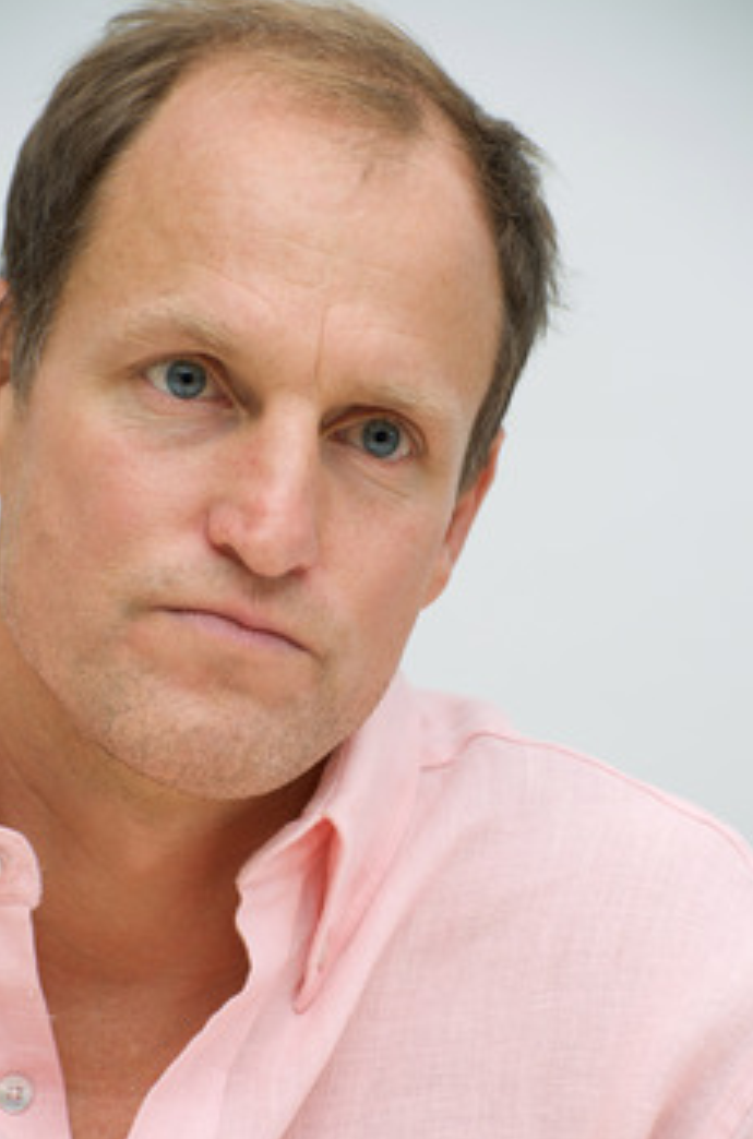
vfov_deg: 12.8
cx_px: 352
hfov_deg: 8.5
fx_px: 5081
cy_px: 622
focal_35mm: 161
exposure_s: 1/60
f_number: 7.1
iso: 400
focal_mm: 140
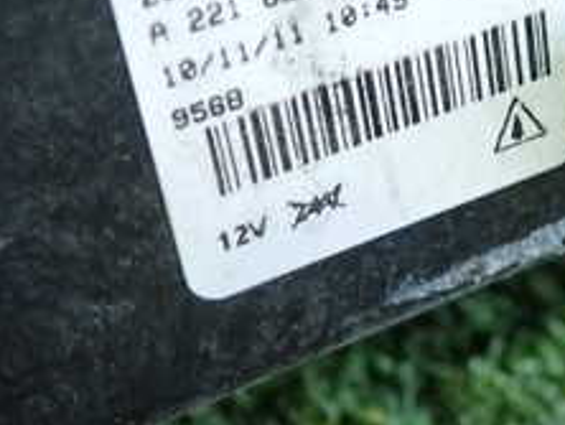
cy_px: 64
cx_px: 389
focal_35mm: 81
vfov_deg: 18.0
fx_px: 1324
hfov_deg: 24.0
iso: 640
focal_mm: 5.4
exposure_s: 1/30
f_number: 2.3
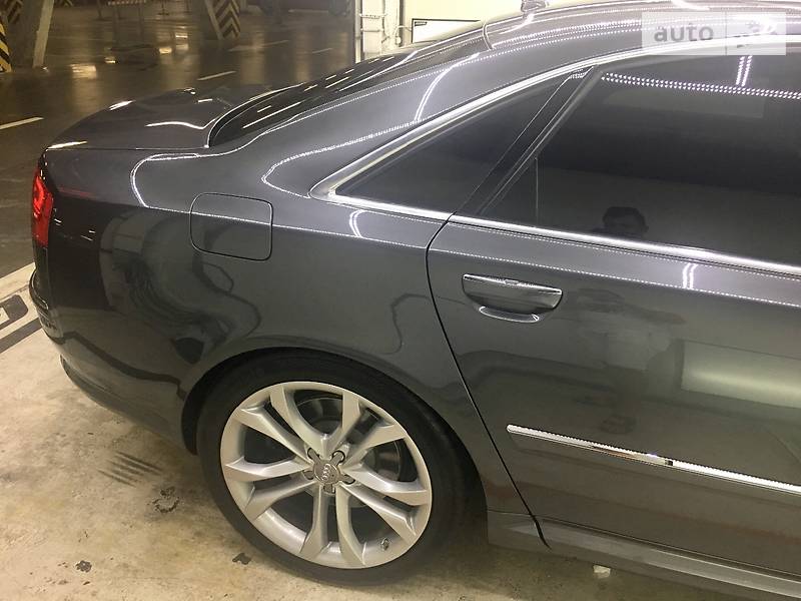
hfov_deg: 61.7
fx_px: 671
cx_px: 400
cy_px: 300
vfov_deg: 48.2
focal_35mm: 29
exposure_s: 1/17
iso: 80
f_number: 2.2
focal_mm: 4.2
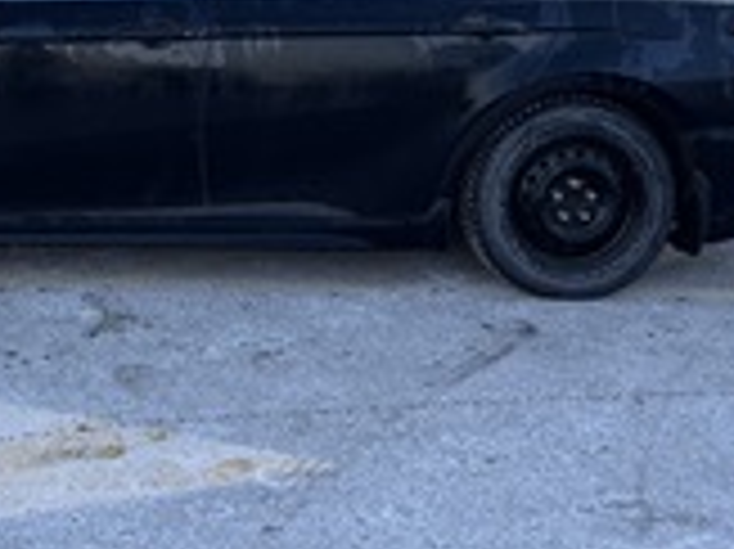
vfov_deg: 21.2
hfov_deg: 28.0
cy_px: 16
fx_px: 1420
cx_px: 90
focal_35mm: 67
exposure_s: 1/787
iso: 50
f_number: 1.6
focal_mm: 5.96
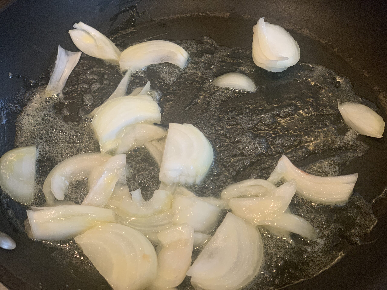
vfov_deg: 28.0
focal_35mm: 52
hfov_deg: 36.8
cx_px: 194
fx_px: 581
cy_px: 145
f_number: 2.4
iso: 250
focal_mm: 6
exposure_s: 1/50
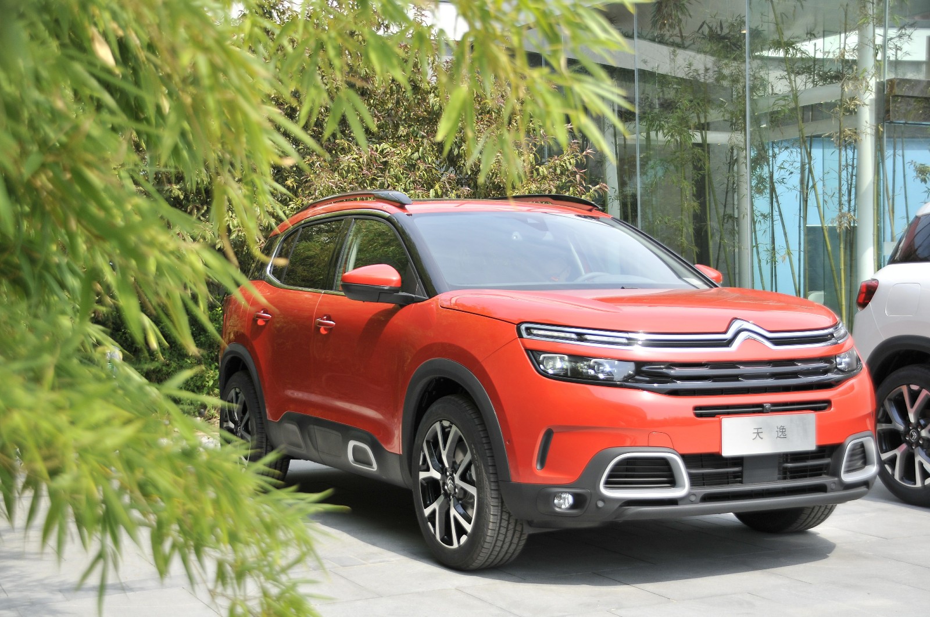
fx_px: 1393
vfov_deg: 25.0
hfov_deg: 36.9
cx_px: 465
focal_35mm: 54
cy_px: 308
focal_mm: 36
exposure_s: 1/640
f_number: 4.5
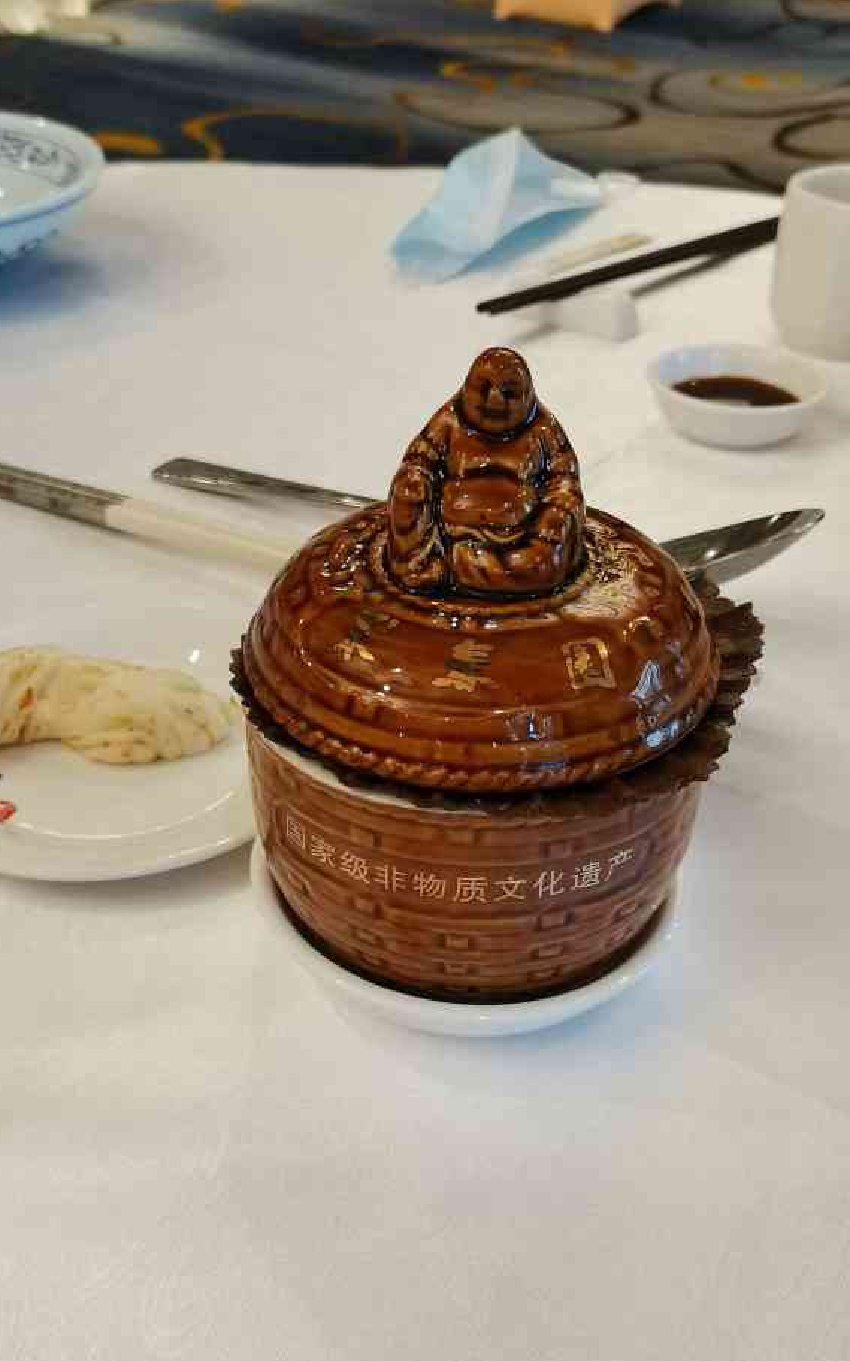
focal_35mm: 38
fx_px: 1409
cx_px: 345
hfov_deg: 33.5
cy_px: 694
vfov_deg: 51.5
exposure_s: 1/50
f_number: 1.8
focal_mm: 5.5
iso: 160
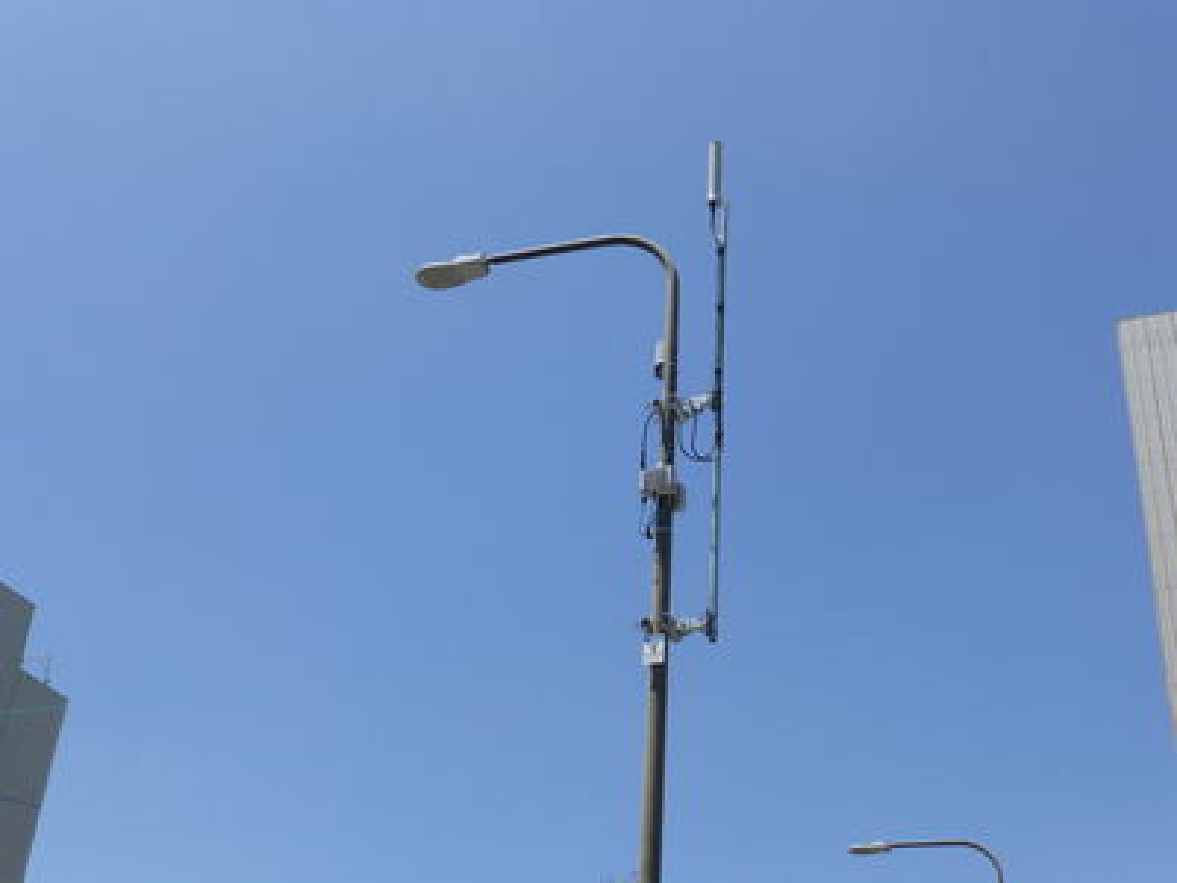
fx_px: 1598
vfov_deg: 30.9
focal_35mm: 47
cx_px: 588
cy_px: 442
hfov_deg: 40.4
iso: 100
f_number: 4.2
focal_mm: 8.5
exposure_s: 1/1000
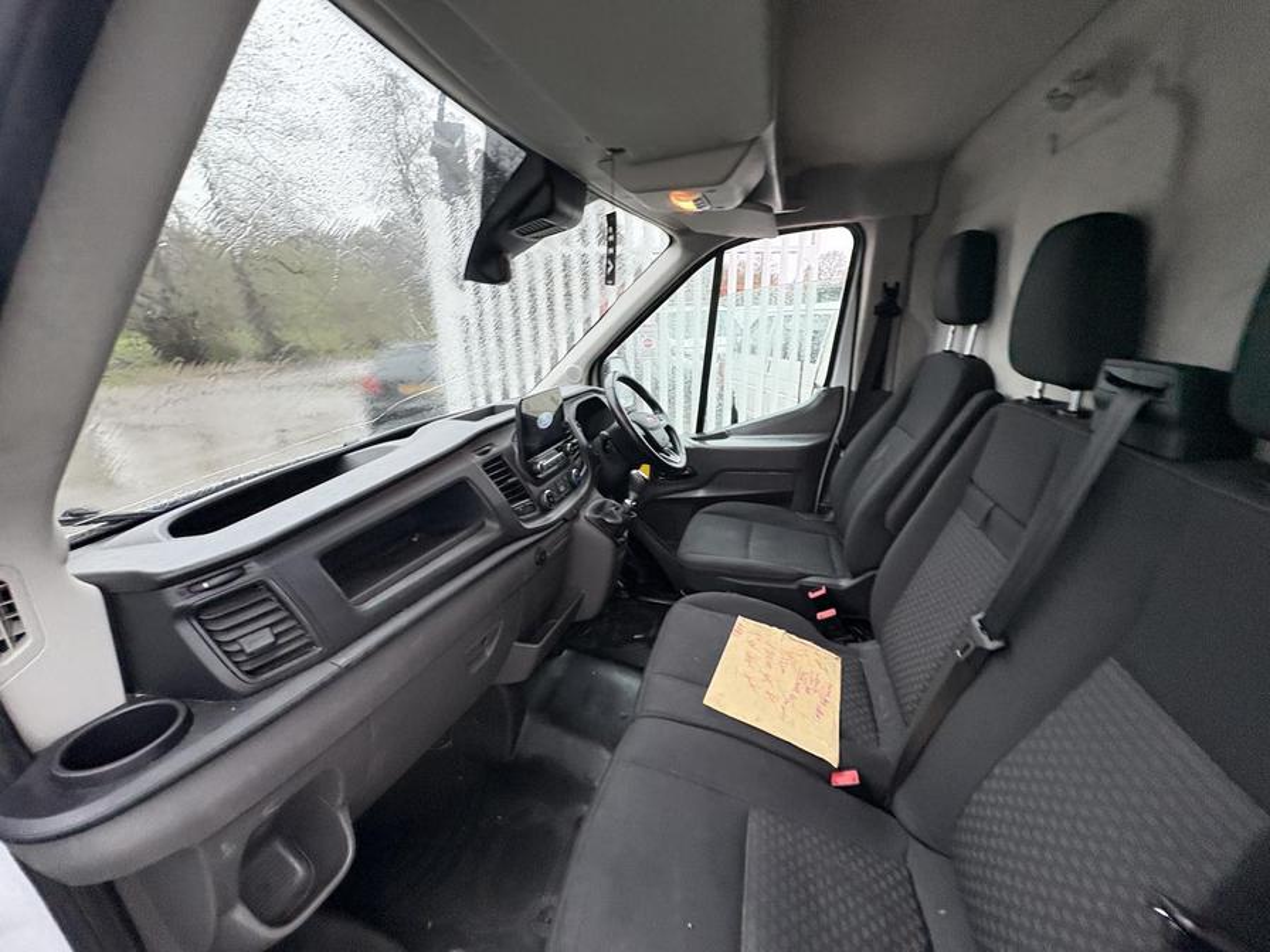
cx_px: 635
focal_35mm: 14
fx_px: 514
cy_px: 476
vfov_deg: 85.7
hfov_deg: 102.1
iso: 400
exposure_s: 1/60
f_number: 2.2
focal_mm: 2.22
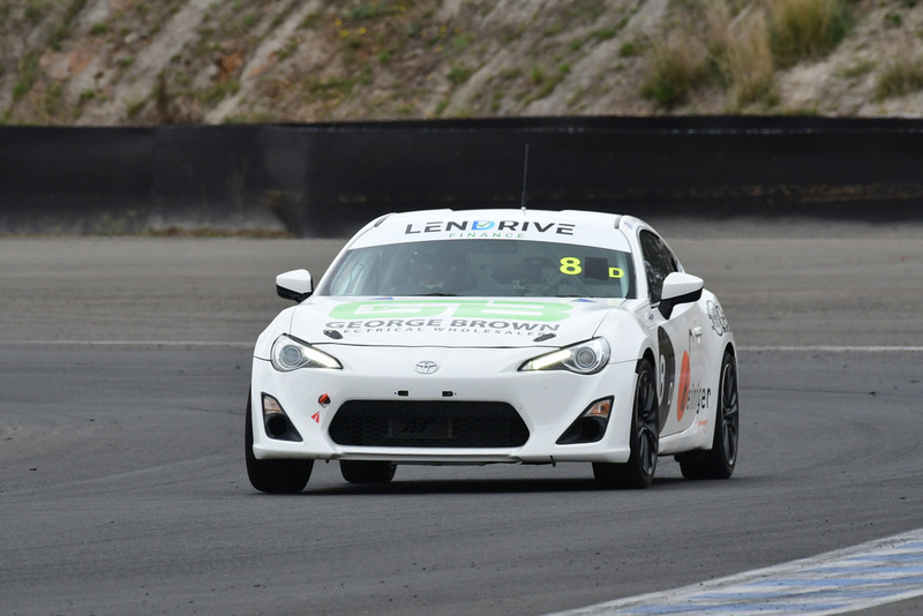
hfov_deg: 2.7
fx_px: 19235
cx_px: 462
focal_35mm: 750
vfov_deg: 1.8
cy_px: 308
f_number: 11
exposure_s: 1/640
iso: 1000
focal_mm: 500
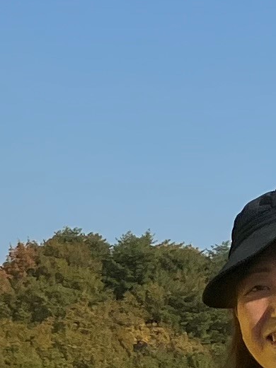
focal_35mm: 217
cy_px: 777
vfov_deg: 8.6
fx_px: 2307
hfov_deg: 6.4
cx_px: -453
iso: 32
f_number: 1.8
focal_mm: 3.99
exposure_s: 1/2857
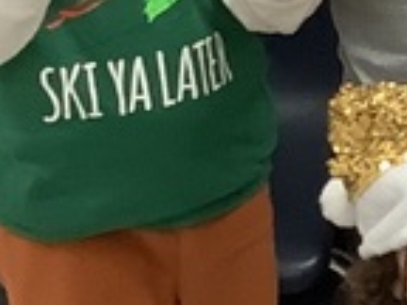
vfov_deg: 6.7
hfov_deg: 8.0
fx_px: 2587
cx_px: 1111
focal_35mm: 220
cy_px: -136
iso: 160
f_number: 2.4
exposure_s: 1/60
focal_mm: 3.3
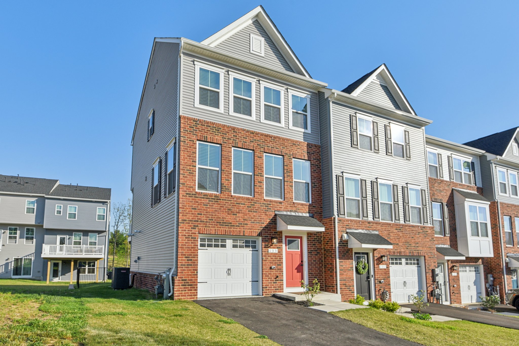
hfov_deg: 78.6
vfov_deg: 57.2
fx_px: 317
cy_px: 173
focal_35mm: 22
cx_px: 260
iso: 400
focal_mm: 22
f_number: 8
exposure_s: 1/1600
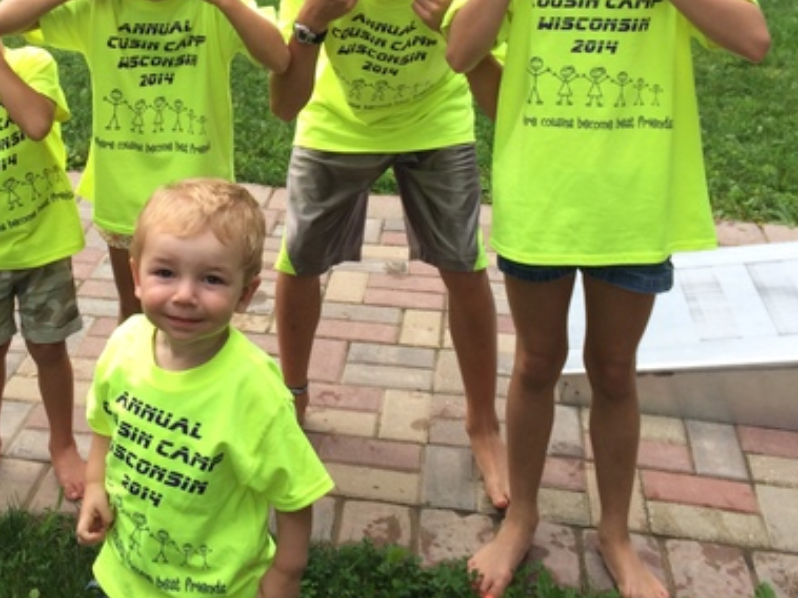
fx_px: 1314
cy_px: 44
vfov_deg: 24.8
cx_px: 223
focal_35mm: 57
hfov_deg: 33.3
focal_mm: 4.12
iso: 32
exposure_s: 1/120
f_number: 2.2
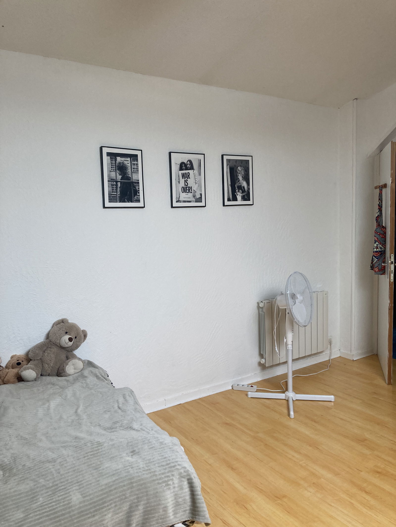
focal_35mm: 28
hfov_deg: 49.7
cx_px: 198
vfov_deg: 63.4
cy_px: 264
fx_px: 427
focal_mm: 3.99
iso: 80
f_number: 1.8
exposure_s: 1/74
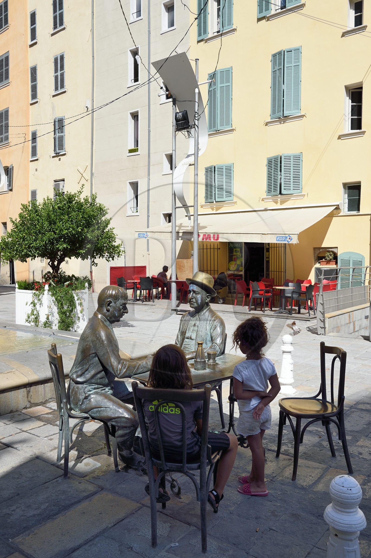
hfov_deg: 42.3
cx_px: 186
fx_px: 480
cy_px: 279
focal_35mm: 31
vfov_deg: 60.3
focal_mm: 31
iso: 200
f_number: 13
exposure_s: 1/200
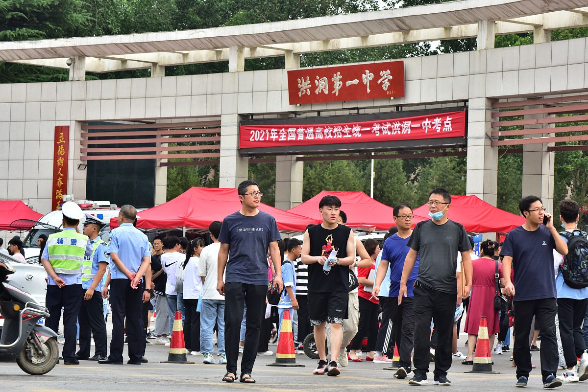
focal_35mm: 116
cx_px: 294
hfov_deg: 17.6
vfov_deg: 11.8
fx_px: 1895
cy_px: 196
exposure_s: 1/125
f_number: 11
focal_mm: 116
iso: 400
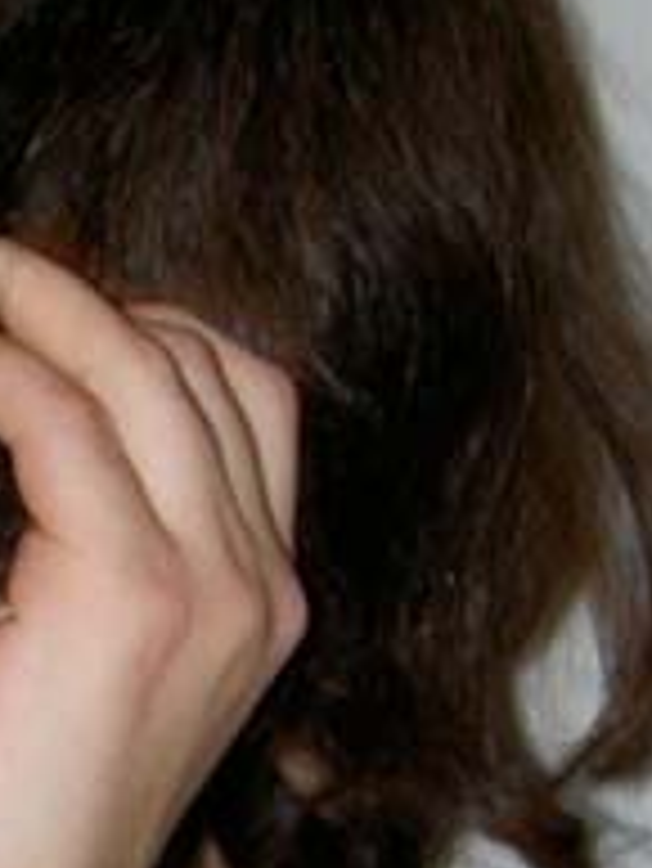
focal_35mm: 121
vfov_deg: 15.8
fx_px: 3035
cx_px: -81
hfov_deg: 12.0
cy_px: 944
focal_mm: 8
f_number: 2.8
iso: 100
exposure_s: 1/59.5
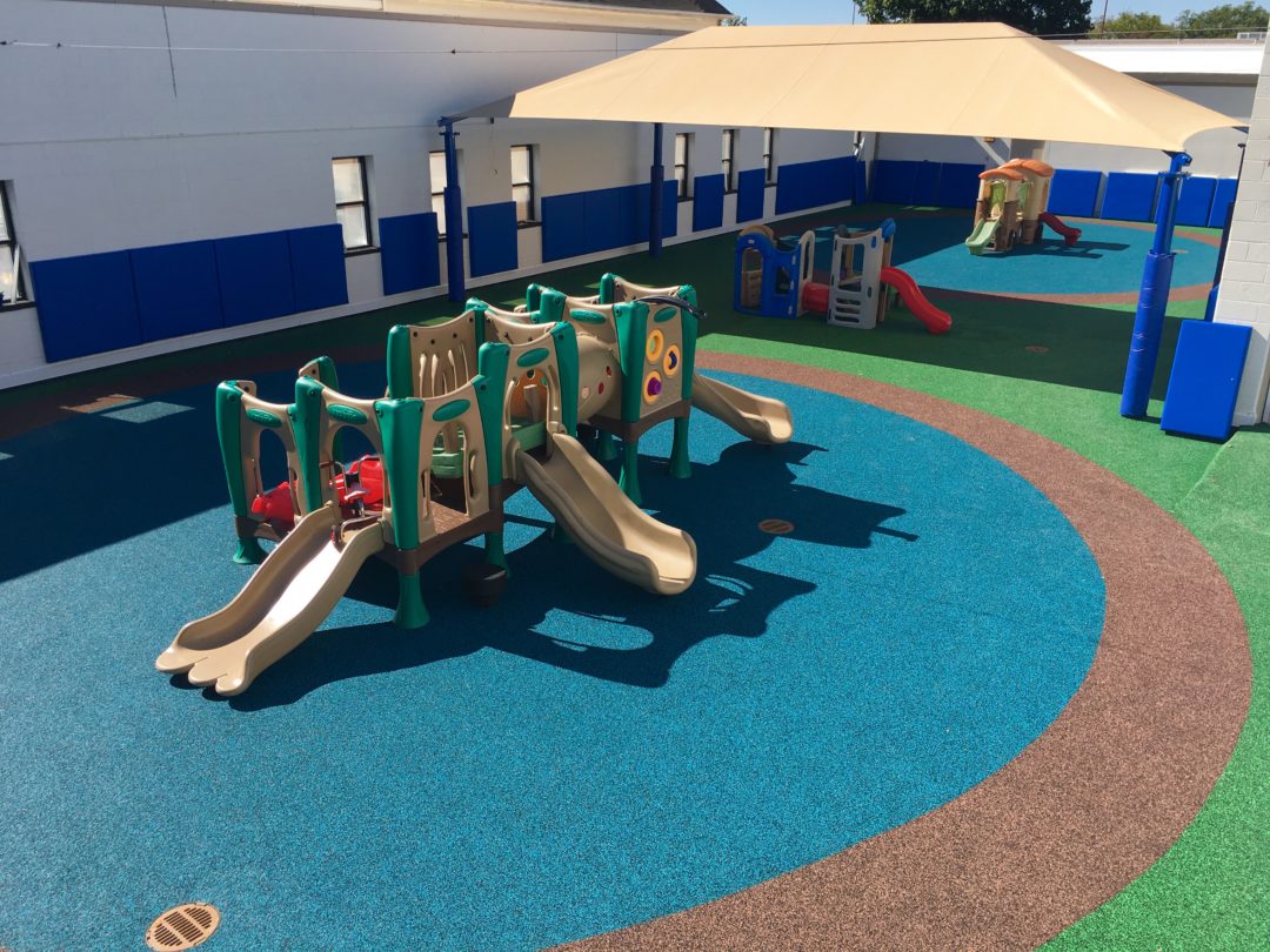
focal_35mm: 29
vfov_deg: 48.2
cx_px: 635
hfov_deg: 61.7
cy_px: 476
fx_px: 1064
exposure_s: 1/1099
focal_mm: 4.15
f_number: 2.2
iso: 25
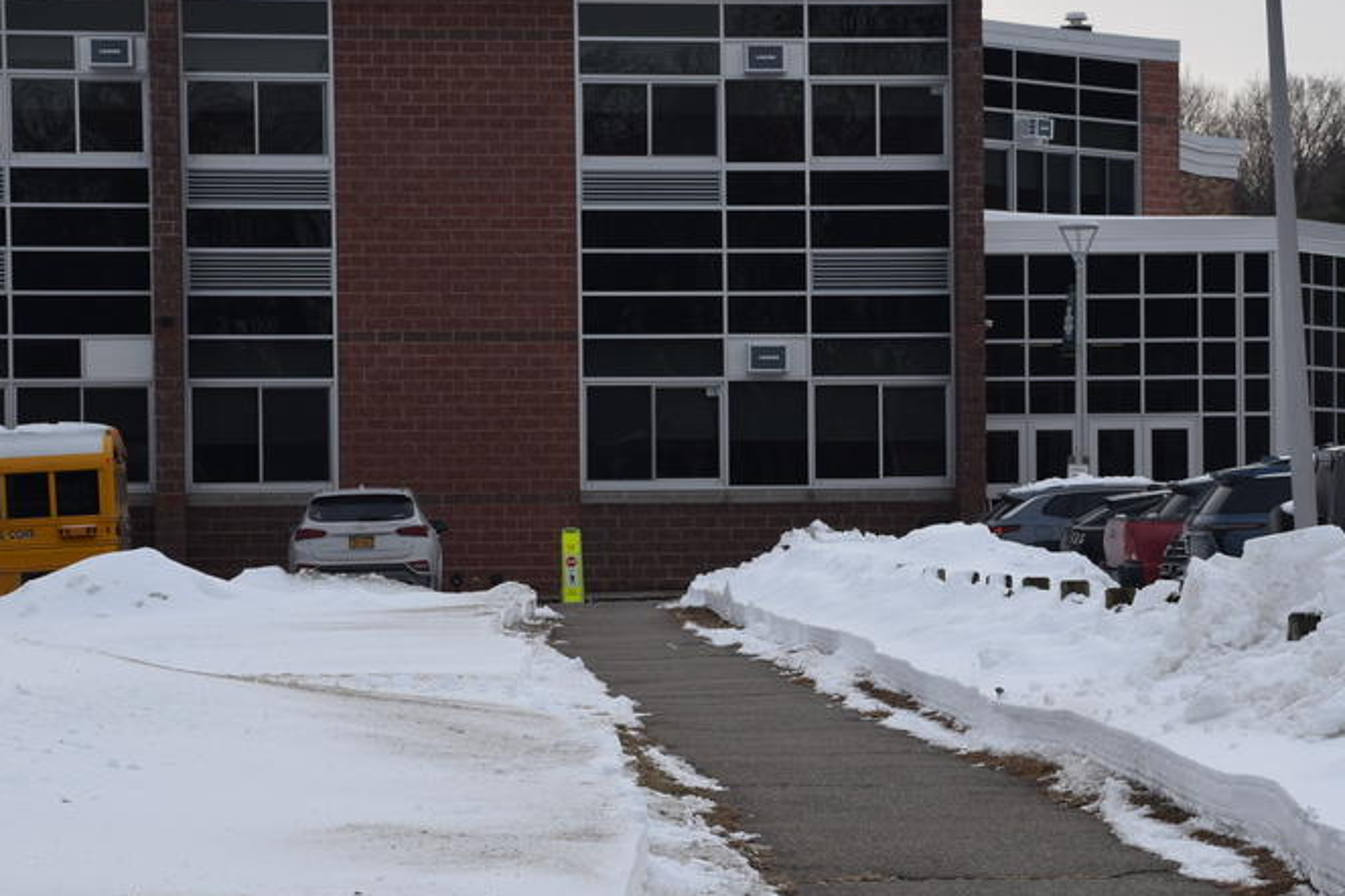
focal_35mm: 139
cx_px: 874
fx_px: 5193
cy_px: 506
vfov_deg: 9.9
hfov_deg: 14.7
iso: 200
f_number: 9
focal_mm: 60
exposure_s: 1/320
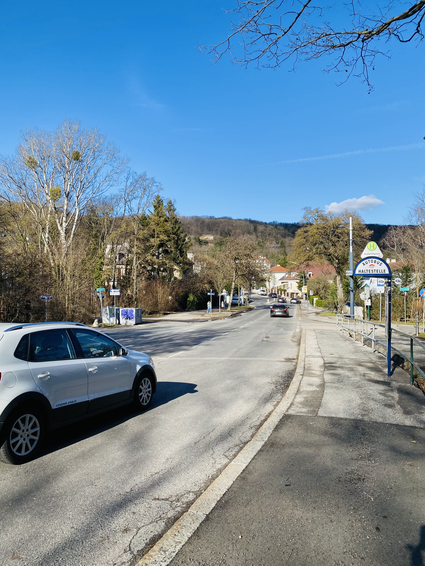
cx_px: 212
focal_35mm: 26
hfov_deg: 53.1
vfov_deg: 67.3
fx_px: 426
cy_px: 283
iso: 32
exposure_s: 1/2222
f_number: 1.8
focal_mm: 4.25
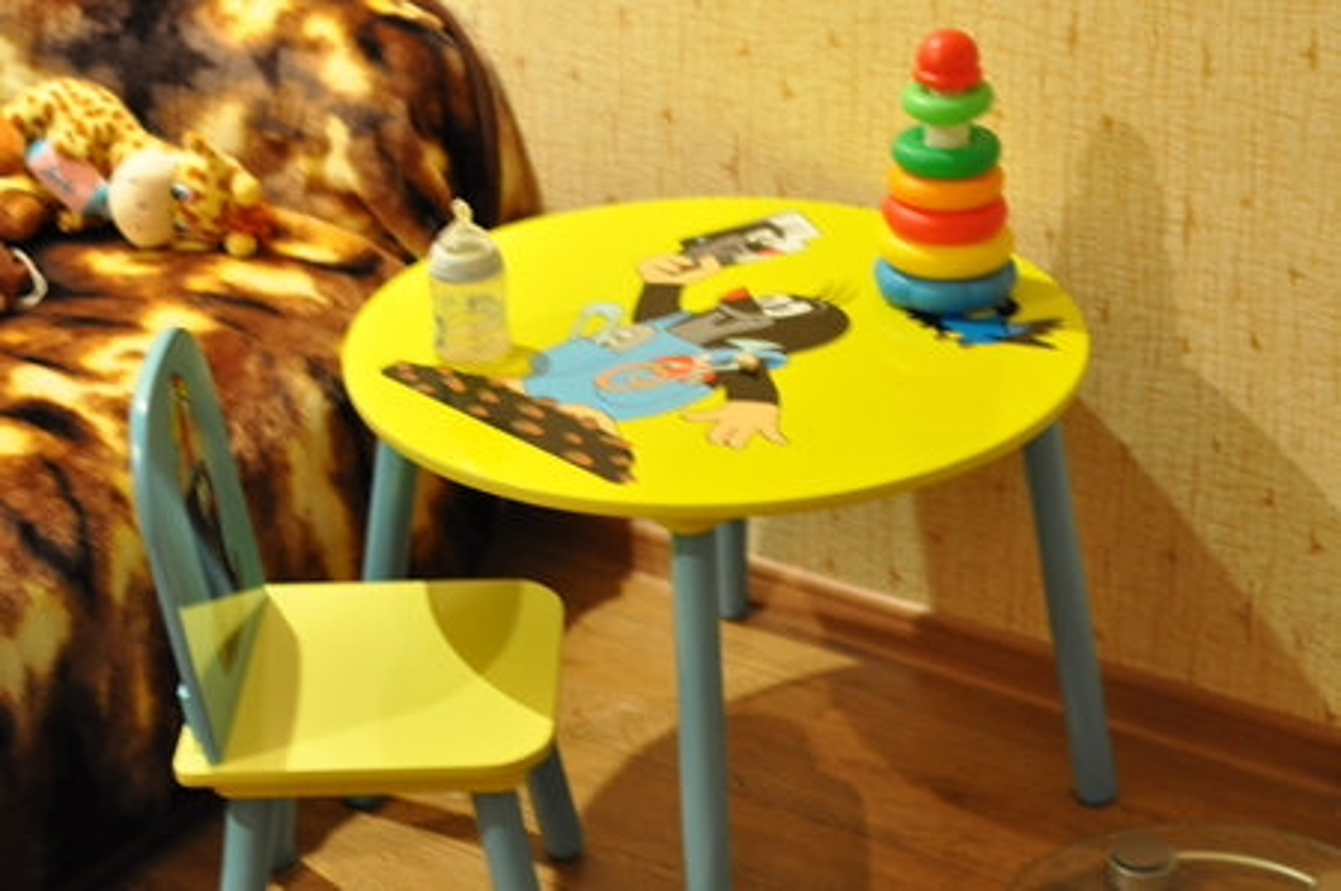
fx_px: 2791
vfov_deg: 18.1
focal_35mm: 75
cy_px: 446
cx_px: 670
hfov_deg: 27.0
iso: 800
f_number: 3.2
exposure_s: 1/8
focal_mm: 50
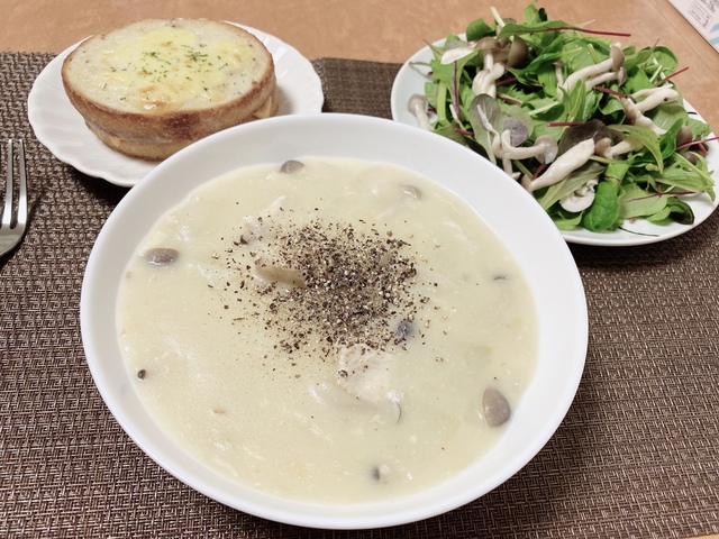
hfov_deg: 67.3
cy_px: 270
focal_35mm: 26
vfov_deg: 53.1
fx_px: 540
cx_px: 360
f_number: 1.8
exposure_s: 1/60
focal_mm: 4.25
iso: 100
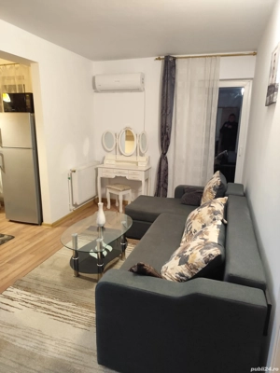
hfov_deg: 58.9
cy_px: 186
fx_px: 248
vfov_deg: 73.9
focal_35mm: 23
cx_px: 140
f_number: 1.65
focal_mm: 6.14
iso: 1600
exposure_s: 1/25
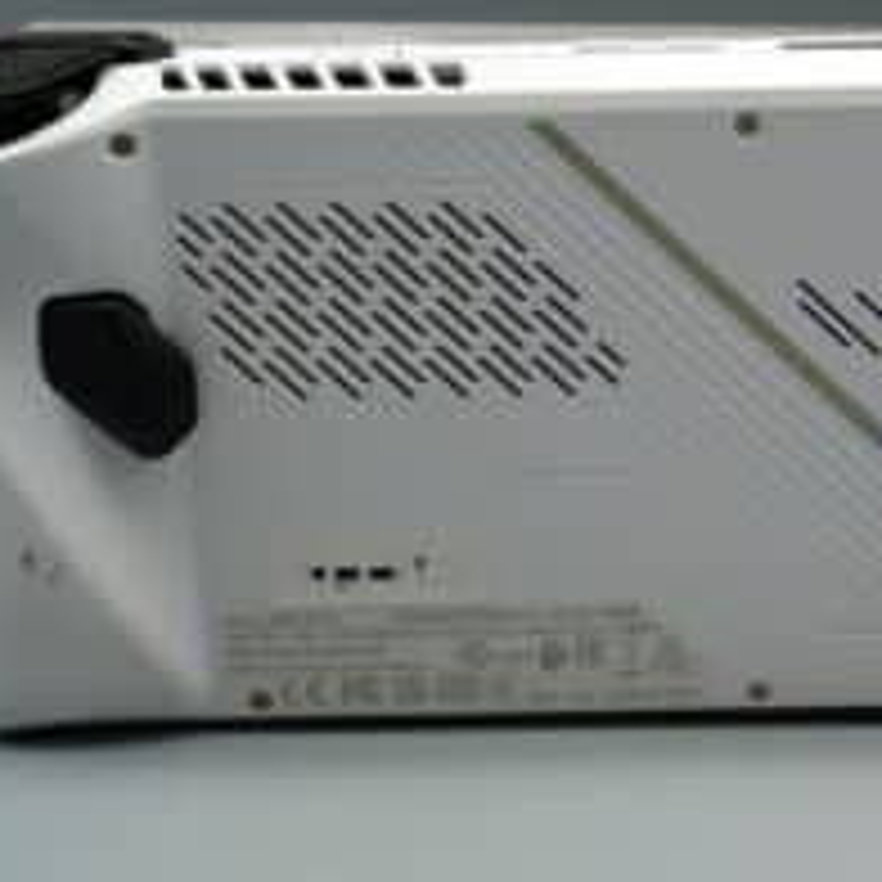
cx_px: 752
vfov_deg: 14.5
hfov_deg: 14.4
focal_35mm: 120
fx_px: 3459
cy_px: 320
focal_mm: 71
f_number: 10
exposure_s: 1/80
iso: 400
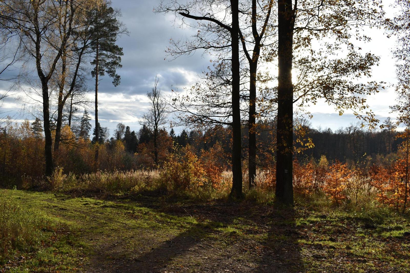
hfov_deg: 59.5
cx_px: 205
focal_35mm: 32
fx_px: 359
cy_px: 136
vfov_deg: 41.7
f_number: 8
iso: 100
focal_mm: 21
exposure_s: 1/250
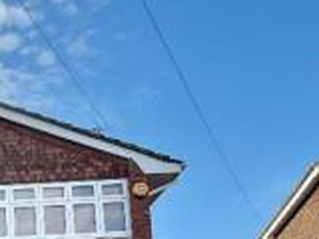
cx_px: -27
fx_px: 470
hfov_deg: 33.1
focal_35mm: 51
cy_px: 304
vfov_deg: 25.1
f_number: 2.2
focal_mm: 2.22
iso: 64
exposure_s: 1/1050
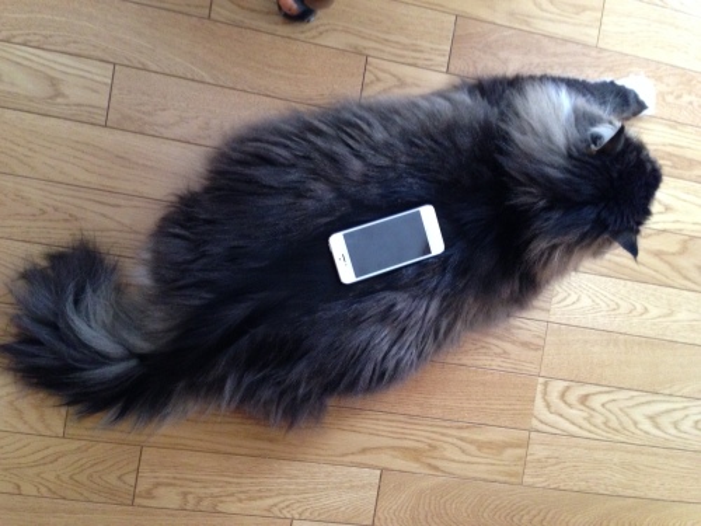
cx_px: 350
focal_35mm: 33
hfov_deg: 55.4
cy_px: 263
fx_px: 668
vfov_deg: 42.9
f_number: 2.4
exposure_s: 1/20
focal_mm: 4.12
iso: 400
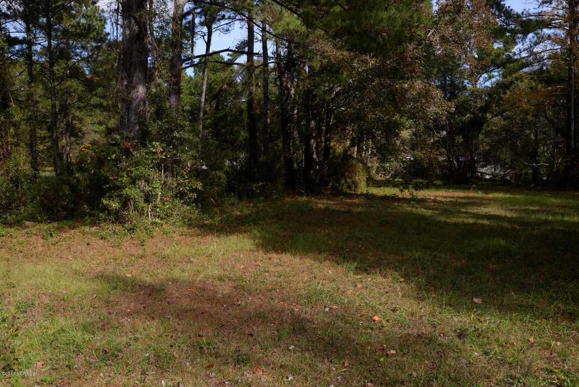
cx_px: 290
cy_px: 194
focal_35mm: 36
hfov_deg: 53.1
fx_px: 579
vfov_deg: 36.9
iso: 320
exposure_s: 1/250
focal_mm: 36
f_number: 11
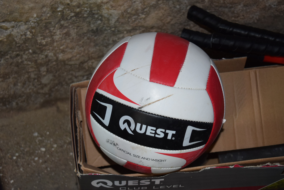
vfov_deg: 23.8
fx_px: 450
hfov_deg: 35.0
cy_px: 95
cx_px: 142
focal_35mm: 57
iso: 720
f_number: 4.8
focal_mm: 38
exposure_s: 1/60
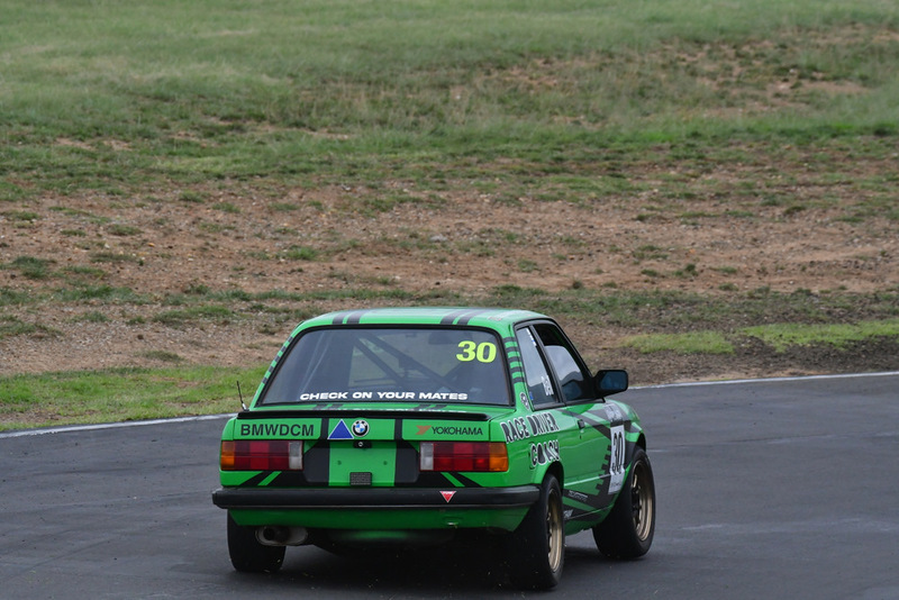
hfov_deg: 3.4
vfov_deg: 2.3
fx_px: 14988
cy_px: 300
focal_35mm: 600
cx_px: 450
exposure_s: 1/640
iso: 2000
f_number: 10
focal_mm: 400
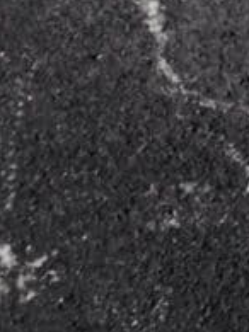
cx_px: 501
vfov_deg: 10.4
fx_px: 1661
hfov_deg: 8.2
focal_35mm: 173
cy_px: -375
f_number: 2.4
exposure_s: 1/723
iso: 50
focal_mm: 4.12
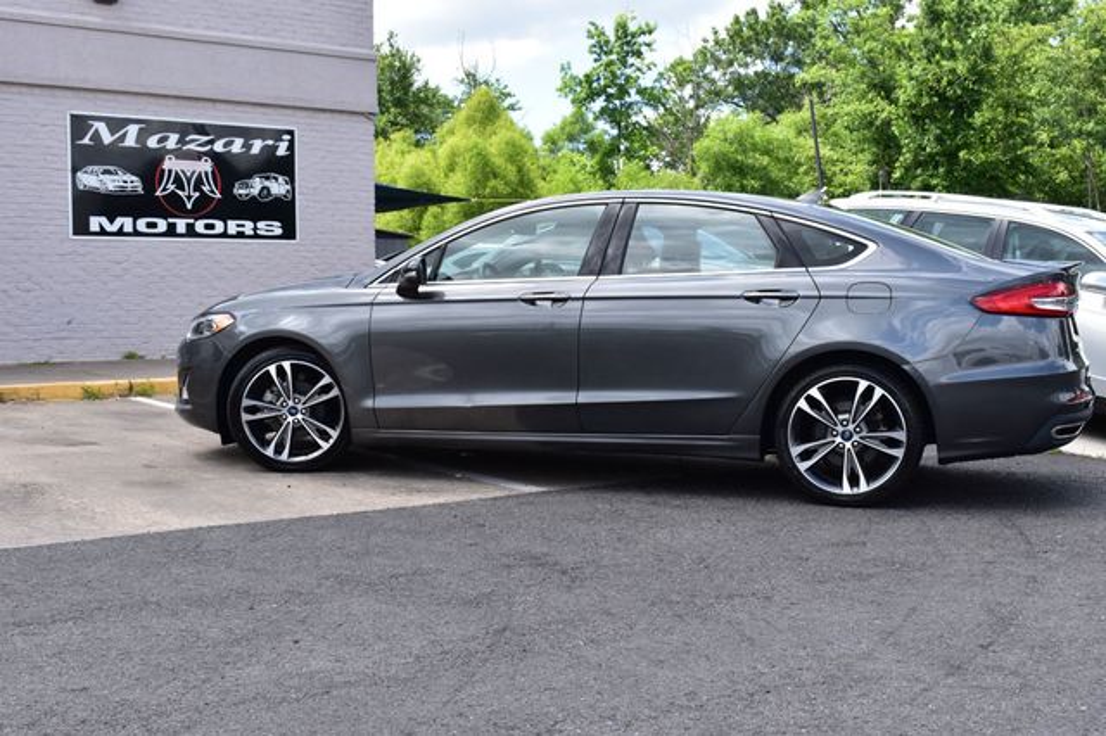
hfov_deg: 45.0
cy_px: 368
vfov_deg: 30.8
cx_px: 553
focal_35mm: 44
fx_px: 1336
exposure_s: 1/320
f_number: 10
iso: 400
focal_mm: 29
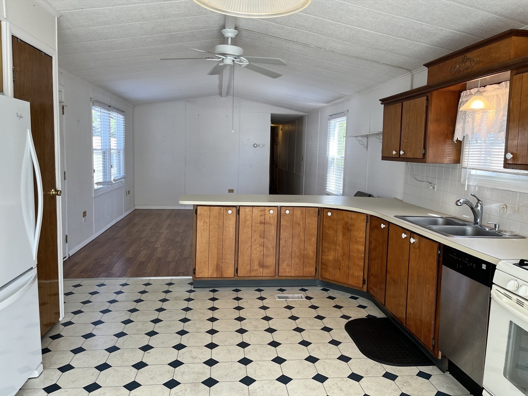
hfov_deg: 67.3
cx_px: 264
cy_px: 198
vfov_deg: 53.1
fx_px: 397
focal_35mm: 26
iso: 40
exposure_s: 1/120
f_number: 1.6
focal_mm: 5.1
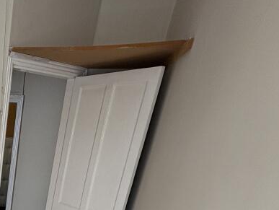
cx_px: -34
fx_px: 298
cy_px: 258
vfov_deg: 31.7
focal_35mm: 37
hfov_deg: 39.9
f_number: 2.2
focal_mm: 2.22
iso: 80
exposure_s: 1/99
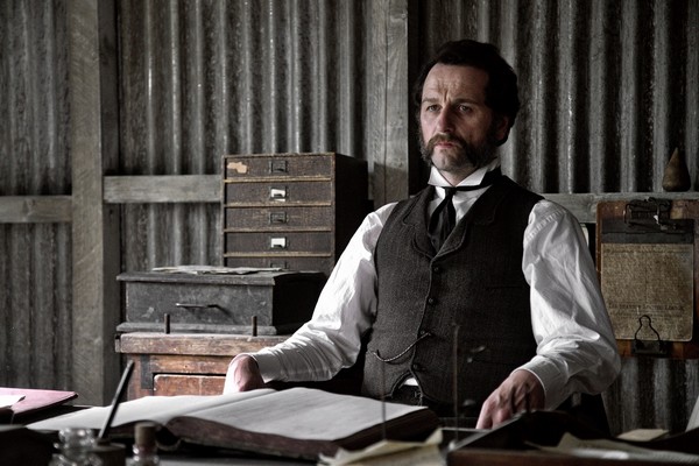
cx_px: 350
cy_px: 233
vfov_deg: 18.2
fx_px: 1456
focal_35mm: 75
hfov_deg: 27.0
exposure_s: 1/1000
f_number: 4
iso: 2000
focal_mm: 75
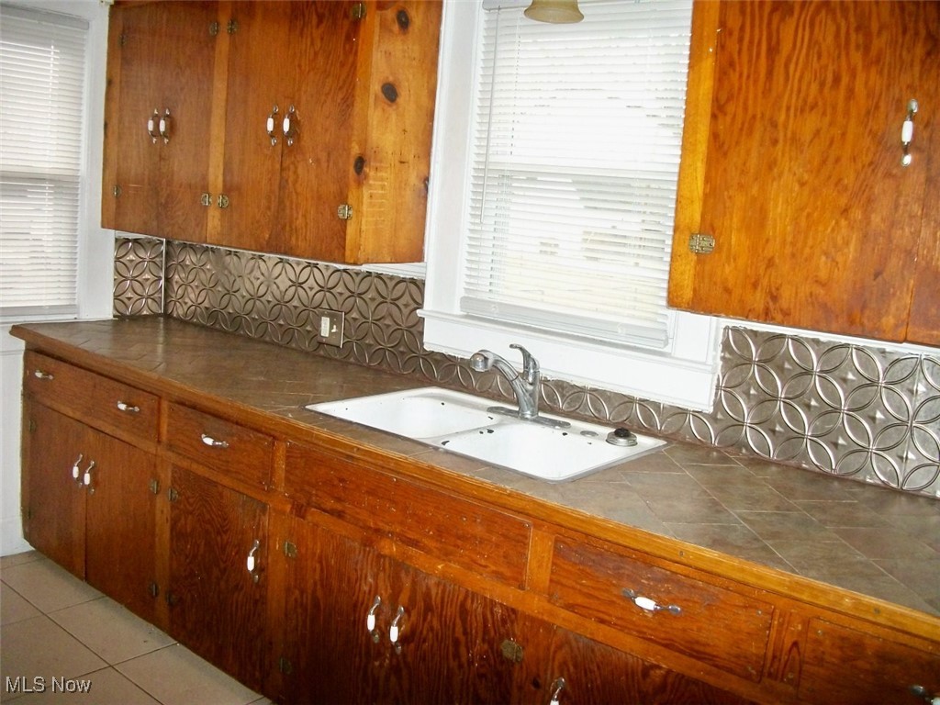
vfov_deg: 44.2
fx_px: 869
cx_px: 470
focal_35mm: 32
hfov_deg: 56.8
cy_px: 352
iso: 250
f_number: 2.9
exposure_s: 1/125
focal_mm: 5.7
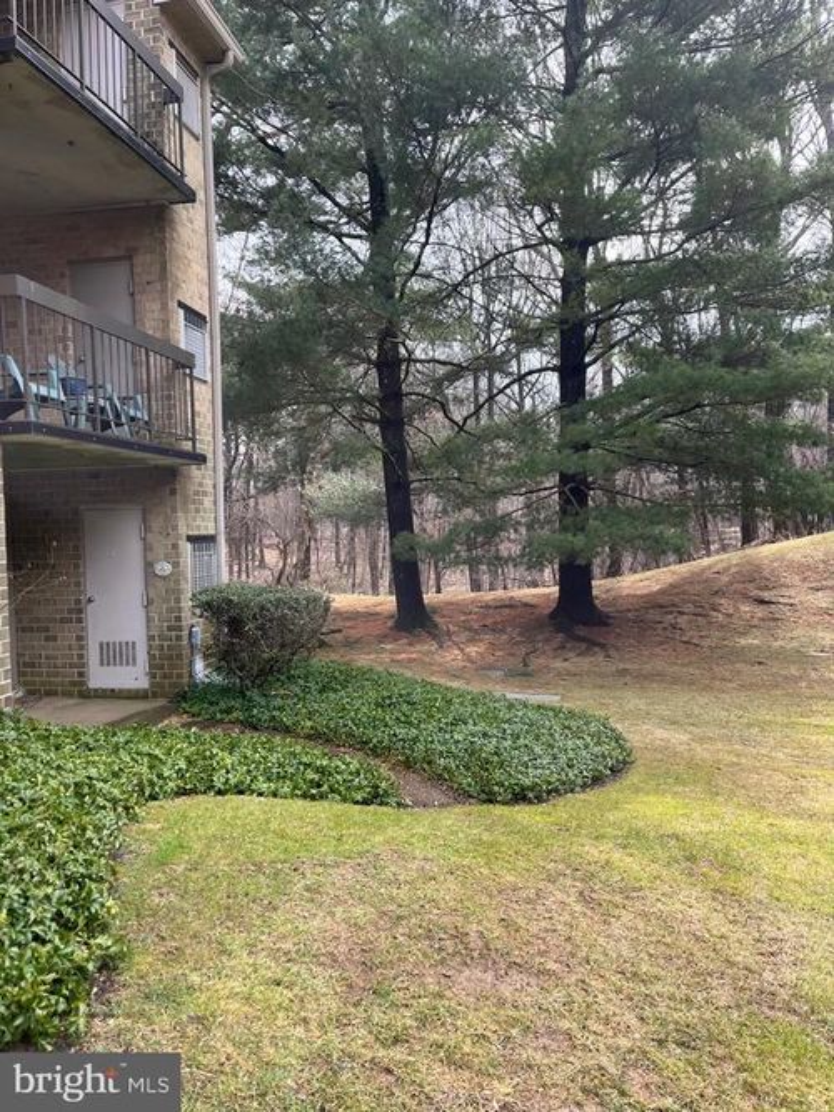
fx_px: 835
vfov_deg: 67.3
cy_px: 556
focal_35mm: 26
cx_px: 417
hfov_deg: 53.0
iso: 50
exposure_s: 1/657
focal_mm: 5.1
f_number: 1.6
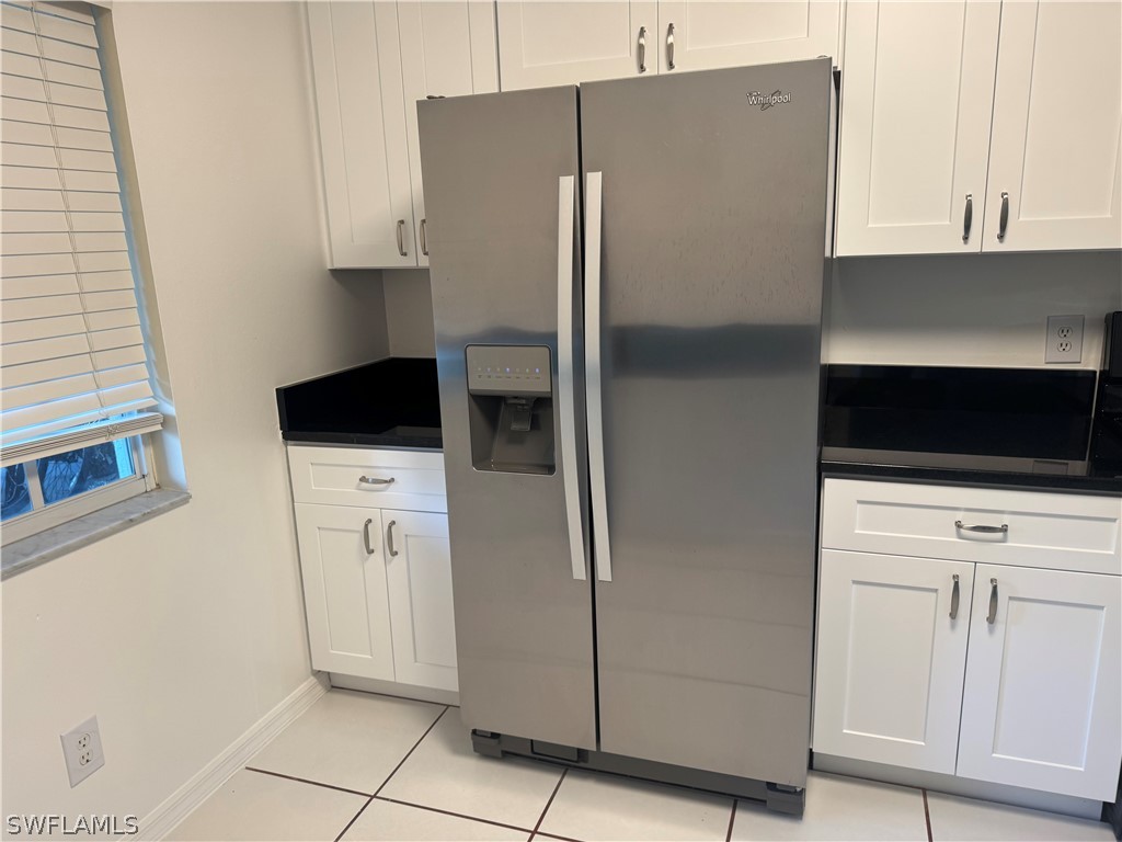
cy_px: 421
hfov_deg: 71.6
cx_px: 561
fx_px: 778
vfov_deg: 56.8
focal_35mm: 24
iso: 125
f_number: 1.78
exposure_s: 1/60
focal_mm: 6.76
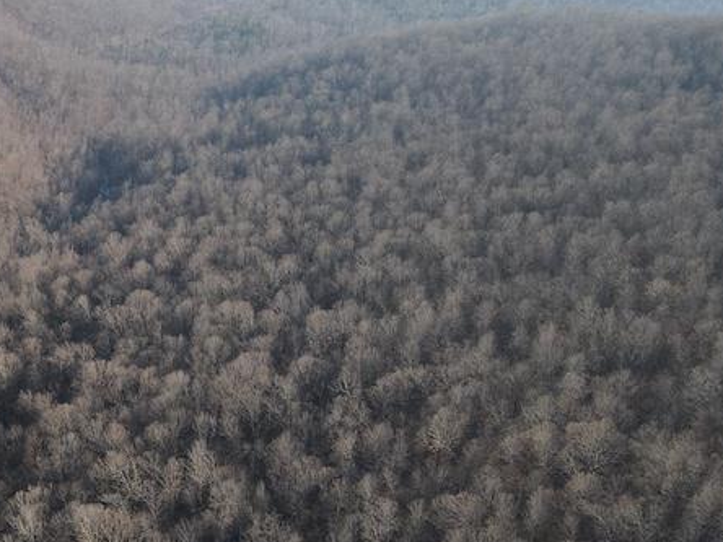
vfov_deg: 27.0
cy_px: 319
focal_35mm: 54
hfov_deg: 32.6
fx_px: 1128
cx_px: -2
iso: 100
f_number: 2.8
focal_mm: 4.5
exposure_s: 1/15
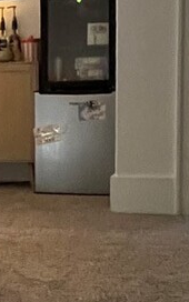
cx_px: -19
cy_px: 159
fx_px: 602
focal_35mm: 73
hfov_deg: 17.3
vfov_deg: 28.2
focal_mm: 1.57
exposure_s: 1/40
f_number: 1.8
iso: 1250
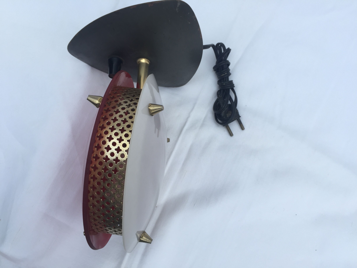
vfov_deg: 48.2
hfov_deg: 61.7
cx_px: 178
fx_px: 299
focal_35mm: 29
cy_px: 134
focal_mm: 4.15
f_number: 2.2
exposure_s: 1/100
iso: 32
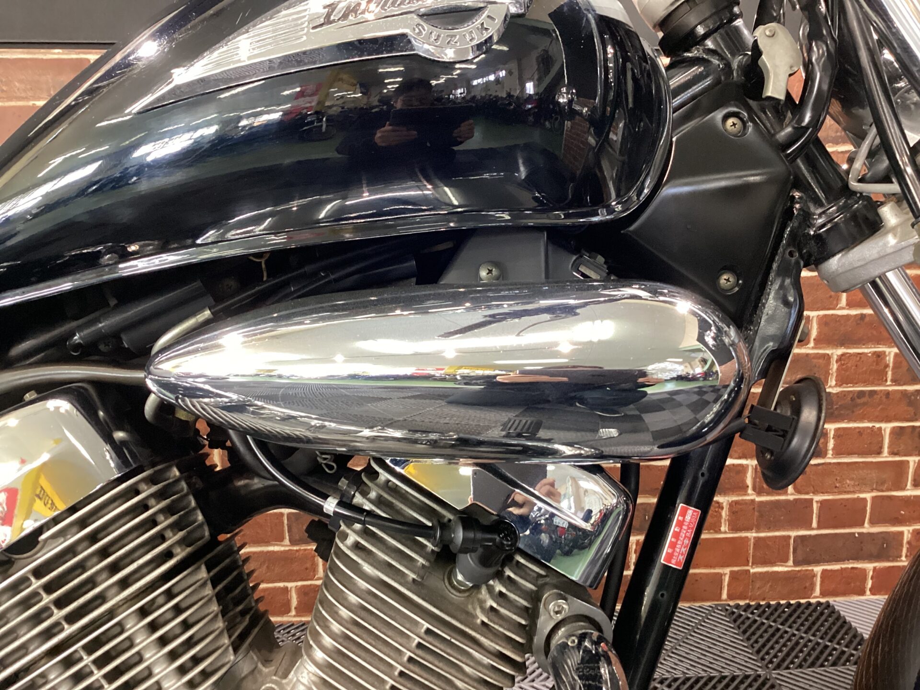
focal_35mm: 31
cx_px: 460
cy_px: 345
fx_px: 824
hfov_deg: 58.4
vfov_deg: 45.4
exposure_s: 1/40
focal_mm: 3.3
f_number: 2.4
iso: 320
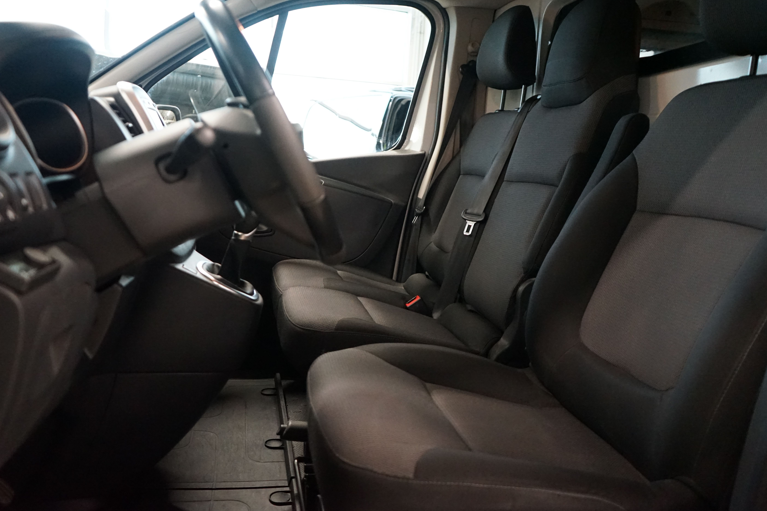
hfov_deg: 61.9
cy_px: 244
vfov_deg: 43.6
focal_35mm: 30
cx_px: 360
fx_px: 639
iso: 6400
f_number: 3.5
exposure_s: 1/160
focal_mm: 28
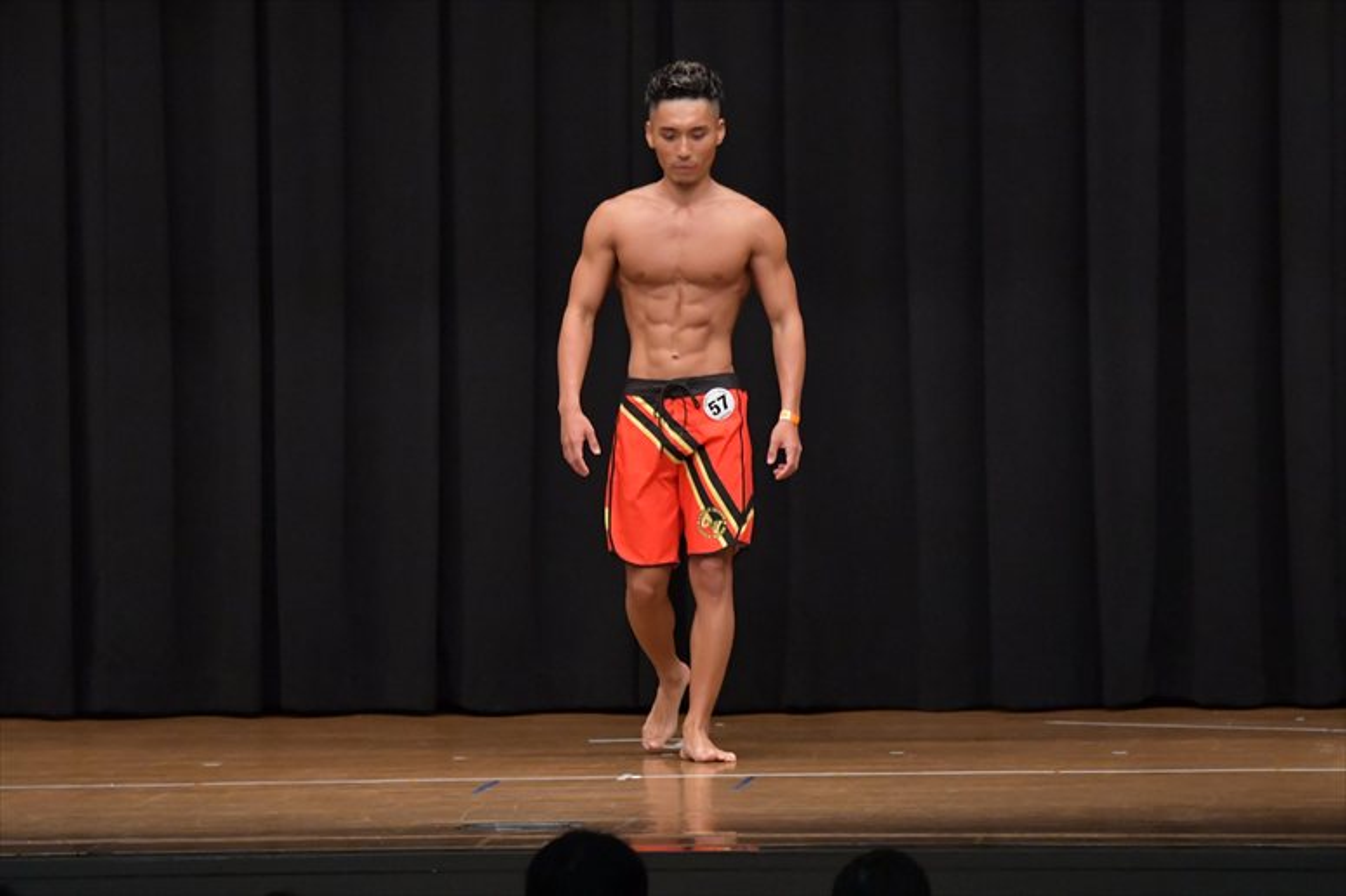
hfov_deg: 9.2
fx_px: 8409
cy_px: 448
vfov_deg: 6.1
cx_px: 673
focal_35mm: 225
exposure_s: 1/400
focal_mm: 150
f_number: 5.6
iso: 6400
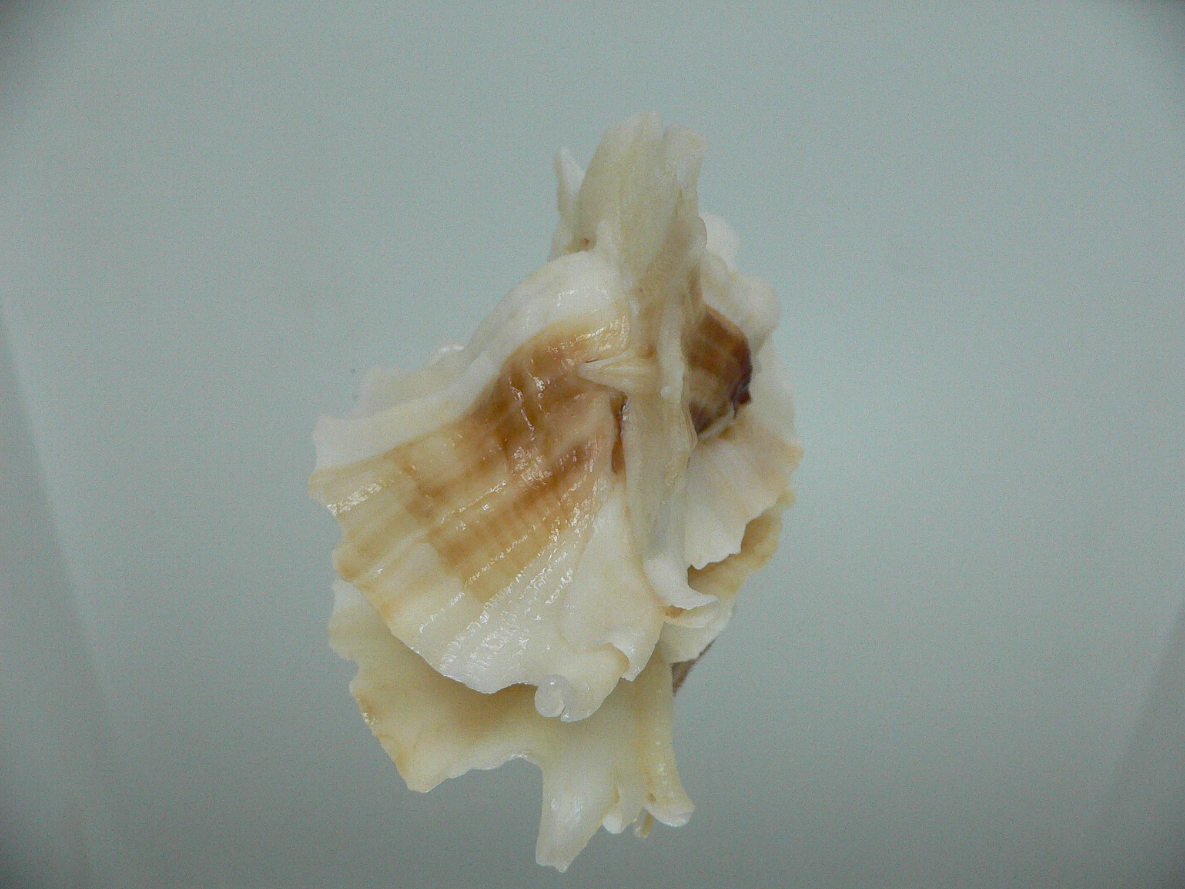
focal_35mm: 35
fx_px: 1198
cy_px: 444
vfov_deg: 40.7
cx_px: 592
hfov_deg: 52.6
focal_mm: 4.6
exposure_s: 1/60
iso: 200
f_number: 2.8
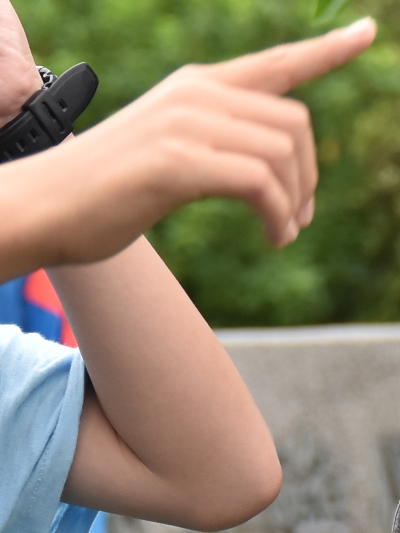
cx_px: 130
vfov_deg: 4.2
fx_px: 7274
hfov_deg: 3.1
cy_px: 310
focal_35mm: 472
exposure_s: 1/500
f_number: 5.6
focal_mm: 66
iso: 400
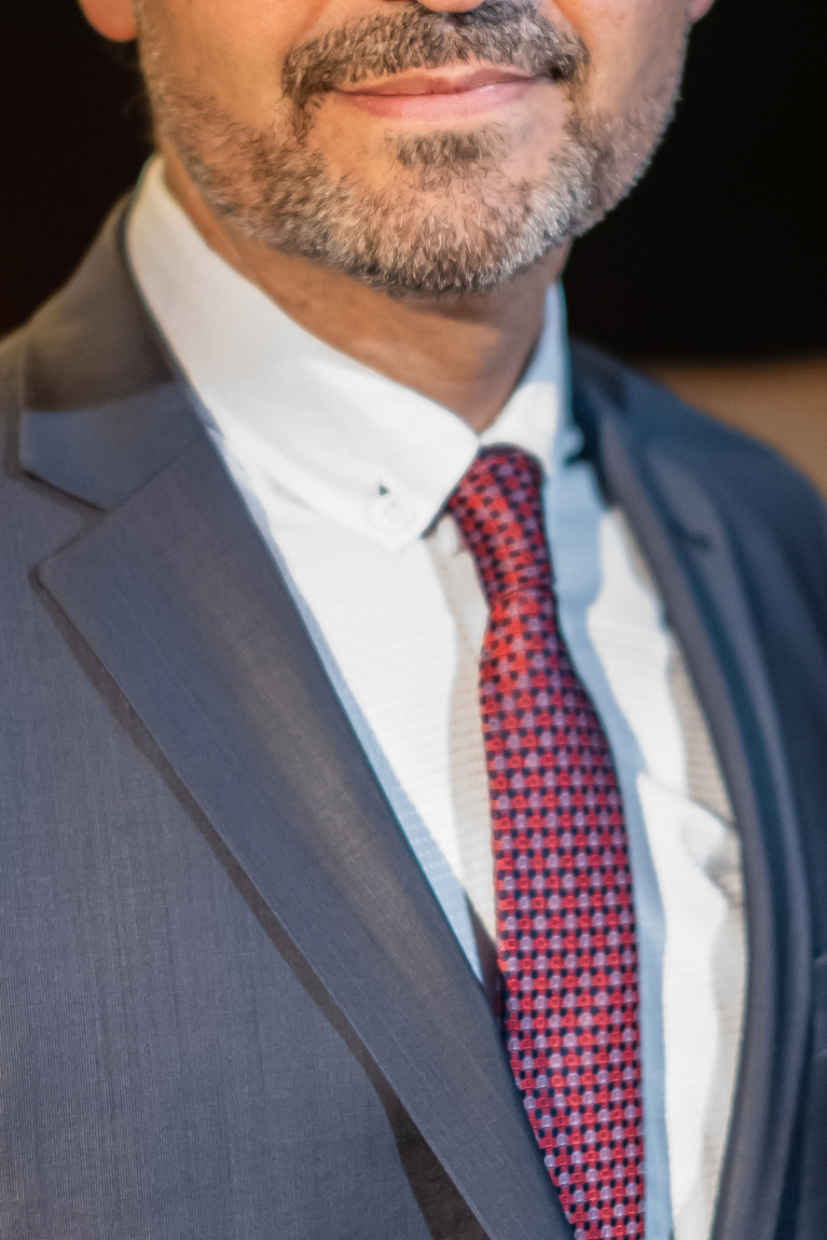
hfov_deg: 11.6
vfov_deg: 17.3
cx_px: 377
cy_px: 410
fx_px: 4065
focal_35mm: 118
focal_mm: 35
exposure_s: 1/125
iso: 3200
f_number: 1.4
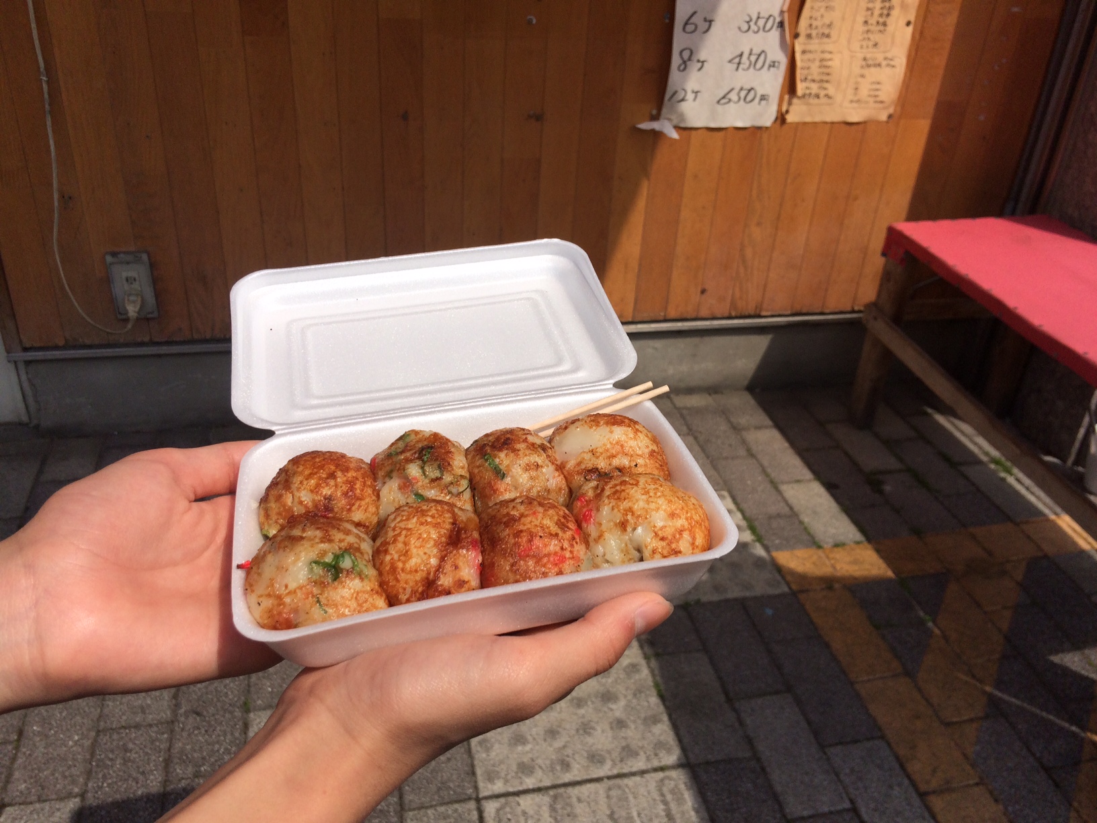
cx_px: 548
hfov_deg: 61.7
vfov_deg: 48.2
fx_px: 919
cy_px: 412
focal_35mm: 29
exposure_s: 1/5128
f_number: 2.2
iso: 40
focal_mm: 4.15
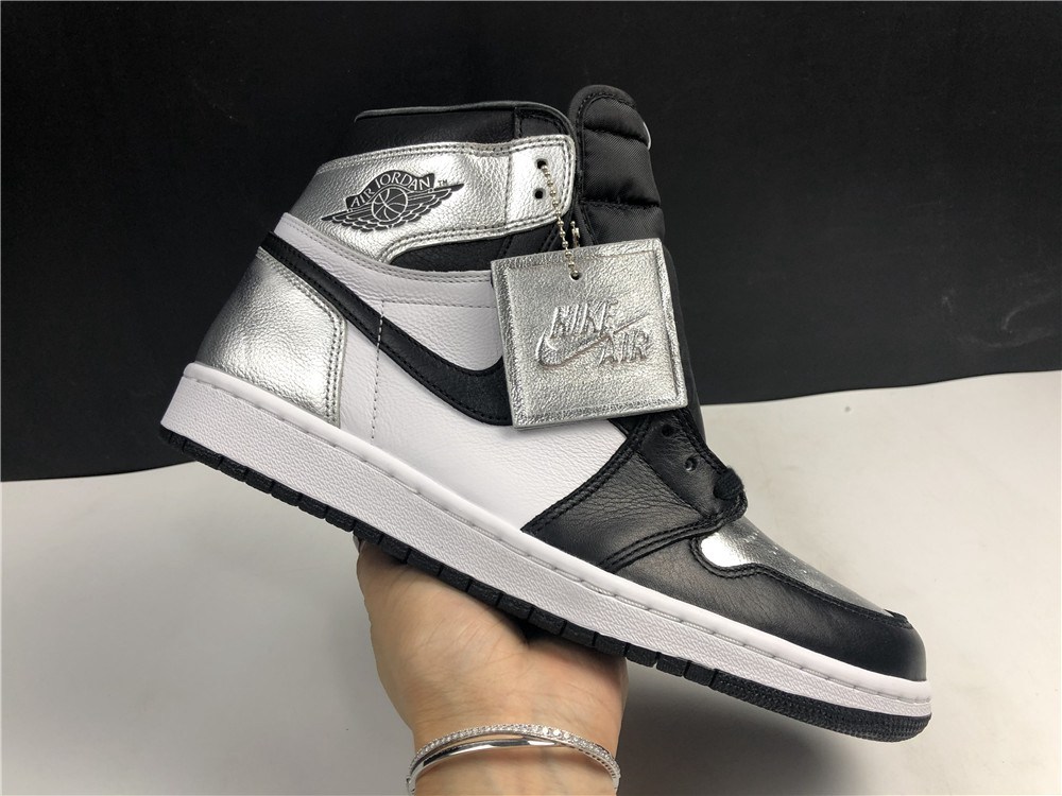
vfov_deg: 49.7
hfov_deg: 63.4
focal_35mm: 28
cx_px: 531
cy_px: 398
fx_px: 859
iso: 20
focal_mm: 4
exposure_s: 1/50
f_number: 1.8
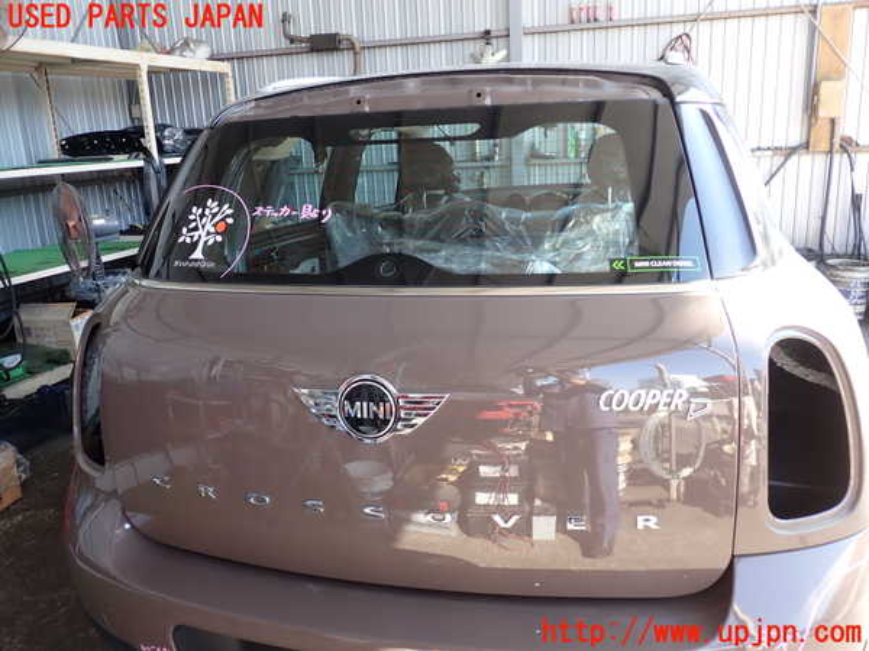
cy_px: 326
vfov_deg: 46.8
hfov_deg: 60.0
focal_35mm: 30
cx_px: 434
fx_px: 753
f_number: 2.3
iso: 100
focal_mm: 5.4
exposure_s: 1/100
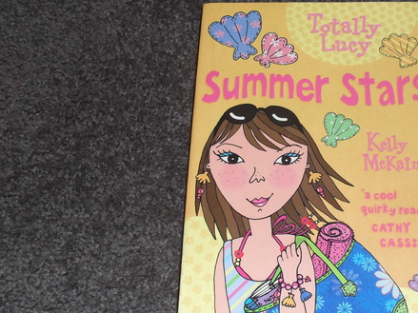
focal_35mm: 51
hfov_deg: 36.8
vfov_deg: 28.5
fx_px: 616
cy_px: 185
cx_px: 303
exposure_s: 1/45
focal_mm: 6.3
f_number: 3.2
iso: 200
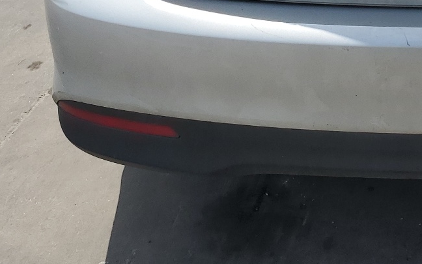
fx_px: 782
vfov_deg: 17.5
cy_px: -116
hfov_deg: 27.9
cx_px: 447
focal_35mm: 68
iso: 50
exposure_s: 1/5000
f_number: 1.5
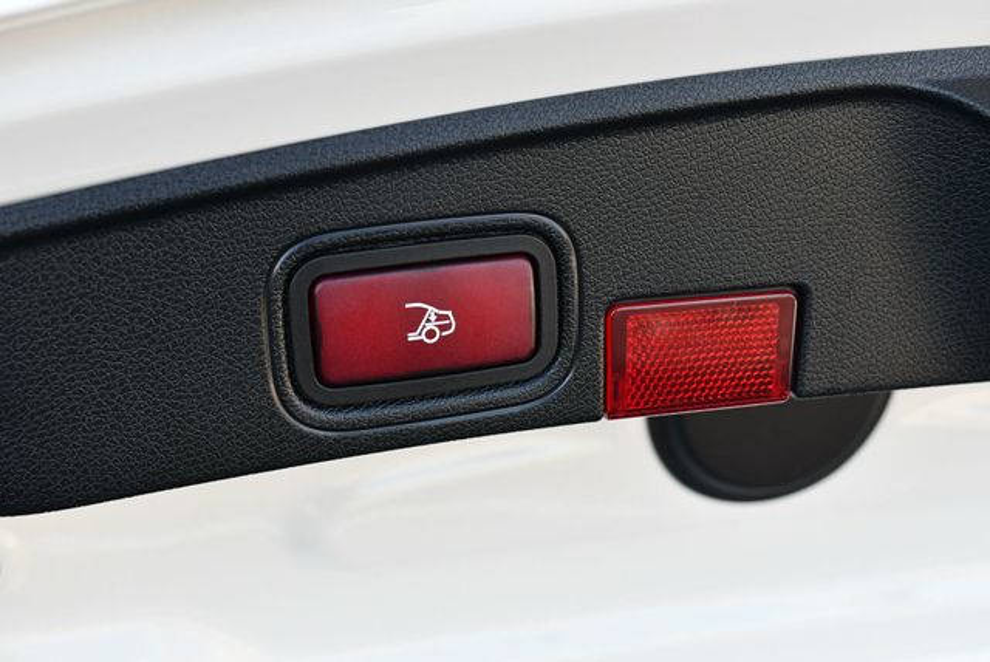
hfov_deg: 39.6
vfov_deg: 27.0
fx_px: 1376
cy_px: 331
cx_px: 495
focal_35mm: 50
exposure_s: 1/250
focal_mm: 25
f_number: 5.6
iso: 400
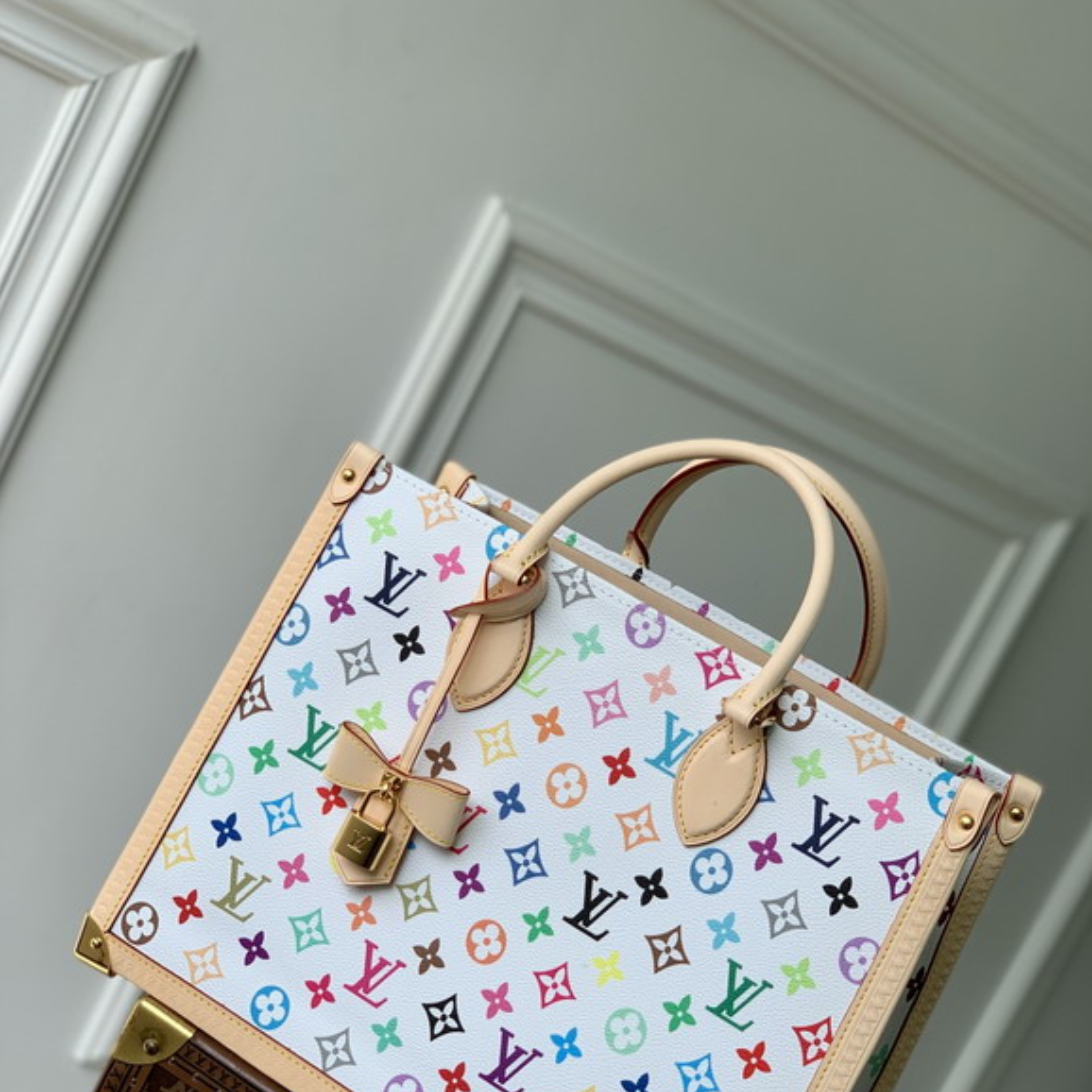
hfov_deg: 27.7
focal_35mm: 62
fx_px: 2213
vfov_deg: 27.6
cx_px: 549
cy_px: 701
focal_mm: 6
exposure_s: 1/432
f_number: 2.4
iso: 16
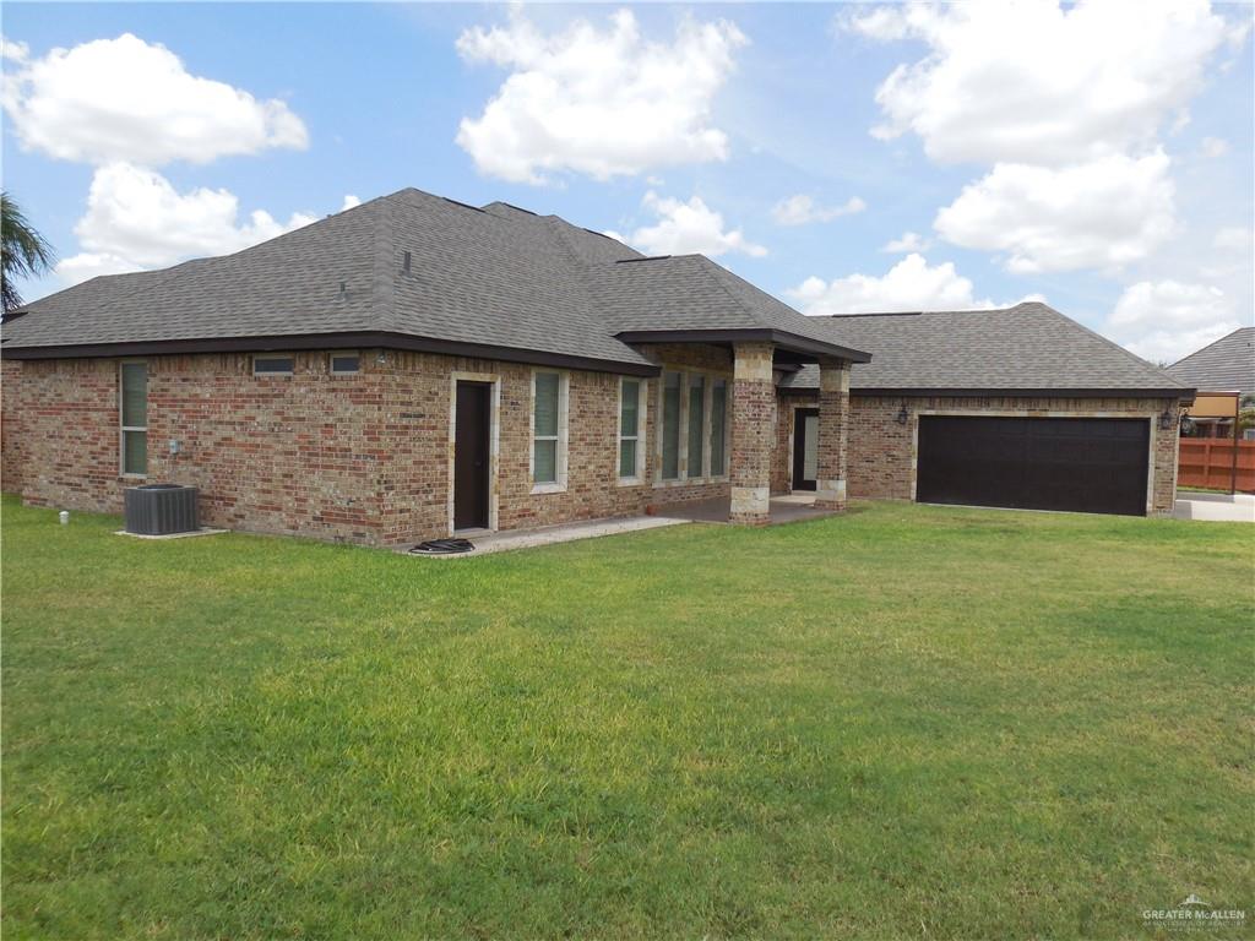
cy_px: 470
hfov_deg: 67.3
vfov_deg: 53.1
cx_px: 628
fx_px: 943
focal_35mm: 26
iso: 125
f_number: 3.5
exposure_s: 1/1000
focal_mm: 4.6
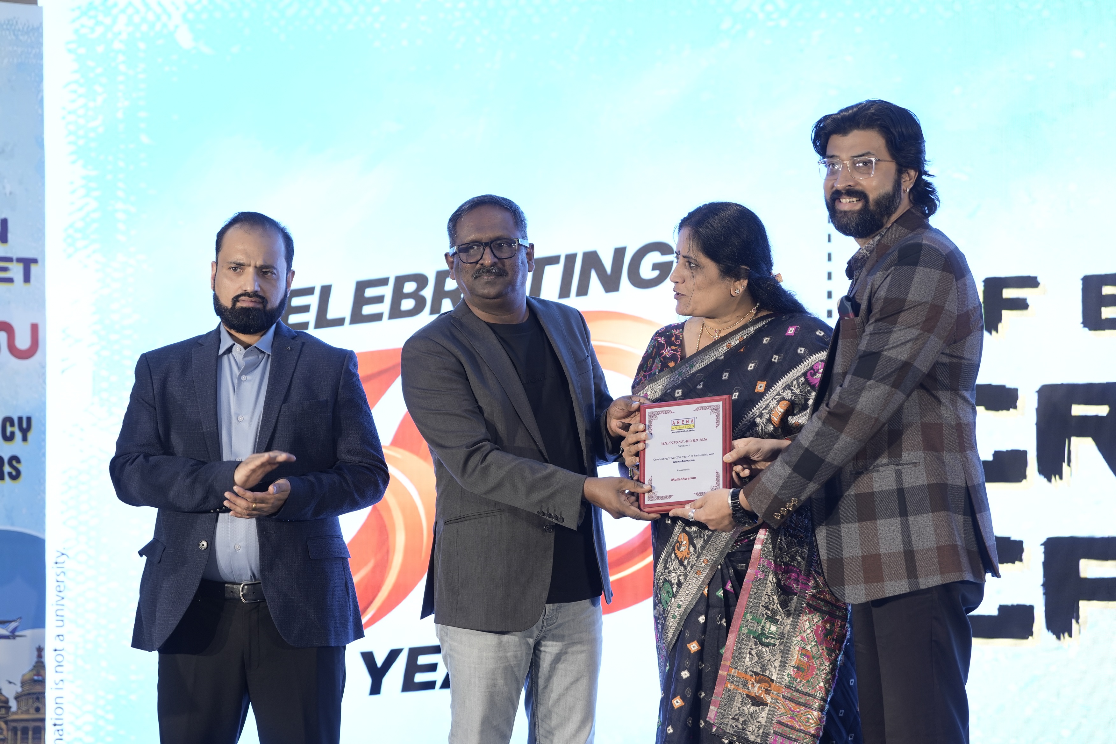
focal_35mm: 92
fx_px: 2852
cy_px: 372
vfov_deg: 14.9
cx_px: 558
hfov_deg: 22.1
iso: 320
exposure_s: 1/125
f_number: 2.8
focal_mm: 92
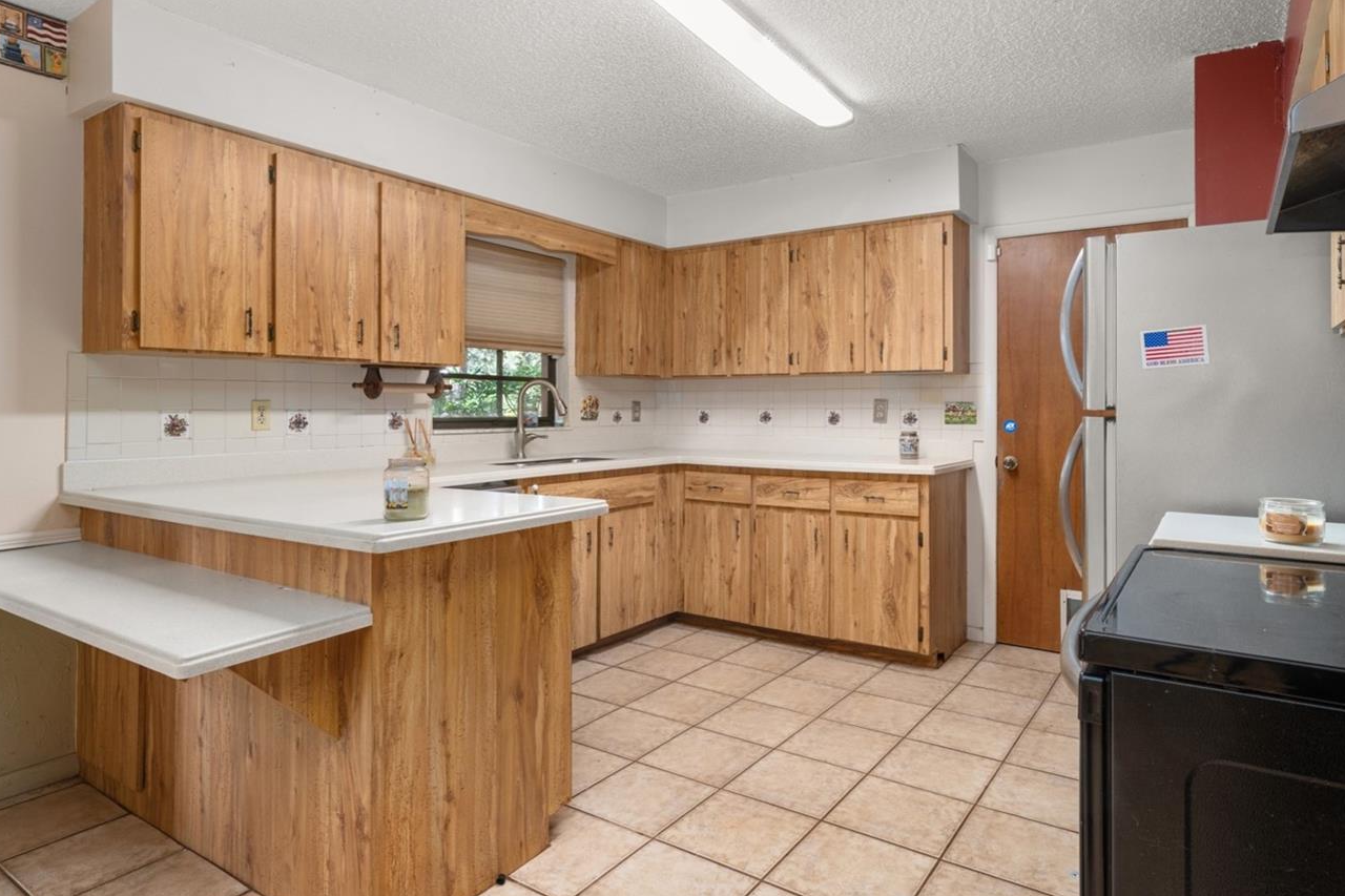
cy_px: 390
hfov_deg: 83.8
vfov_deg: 61.7
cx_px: 727
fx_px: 747
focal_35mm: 20
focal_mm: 16
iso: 400
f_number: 11
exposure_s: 1/1.25
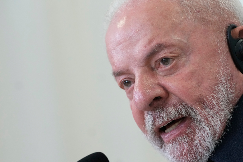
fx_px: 1316
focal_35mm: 195
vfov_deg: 7.0
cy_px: 81
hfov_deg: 10.5
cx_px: 122
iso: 4000
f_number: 4
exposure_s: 1/320
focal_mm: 130
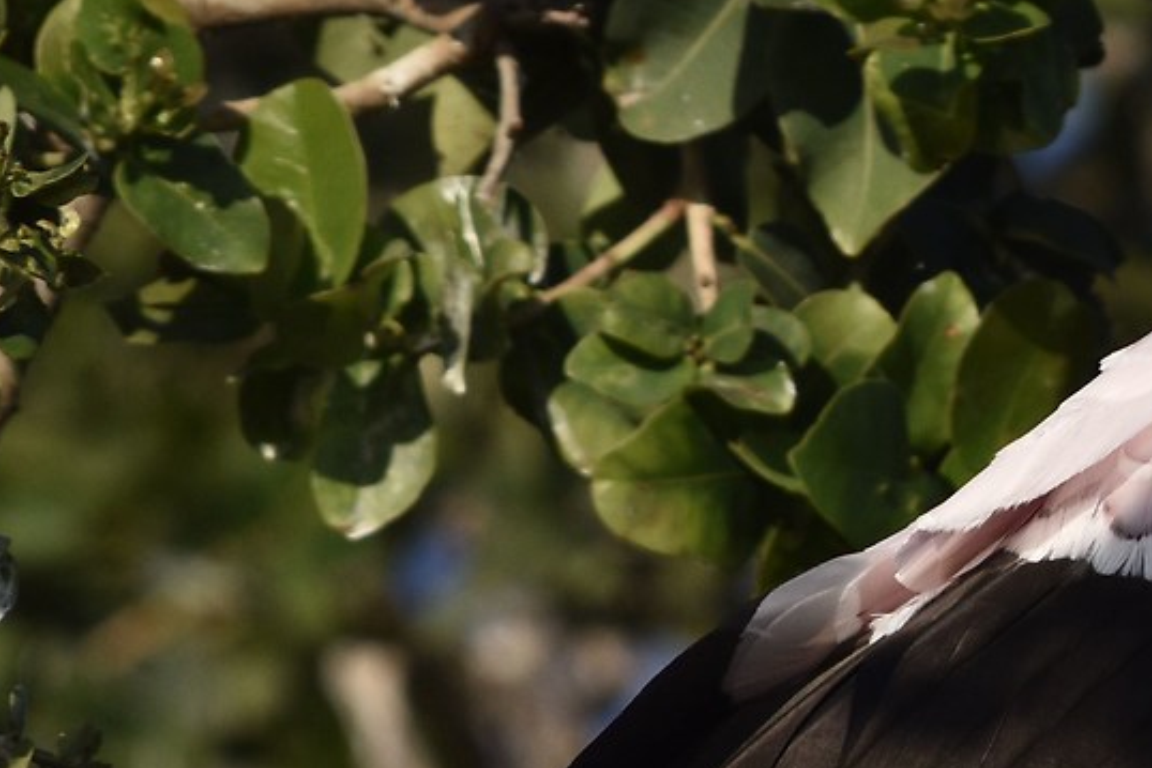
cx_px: 2452
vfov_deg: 1.1
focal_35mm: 1249
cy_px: -211
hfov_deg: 1.6
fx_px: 39976
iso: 400
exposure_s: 1/1250
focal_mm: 280
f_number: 9
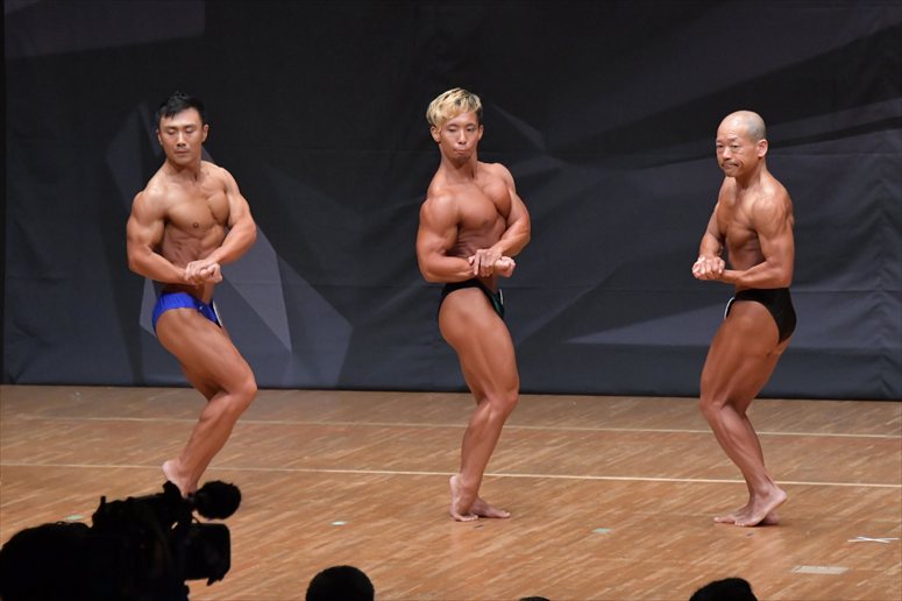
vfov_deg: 5.4
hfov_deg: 8.1
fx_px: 6386
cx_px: 451
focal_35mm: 255
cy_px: 300
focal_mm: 170
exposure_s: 1/400
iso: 6400
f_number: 5.6
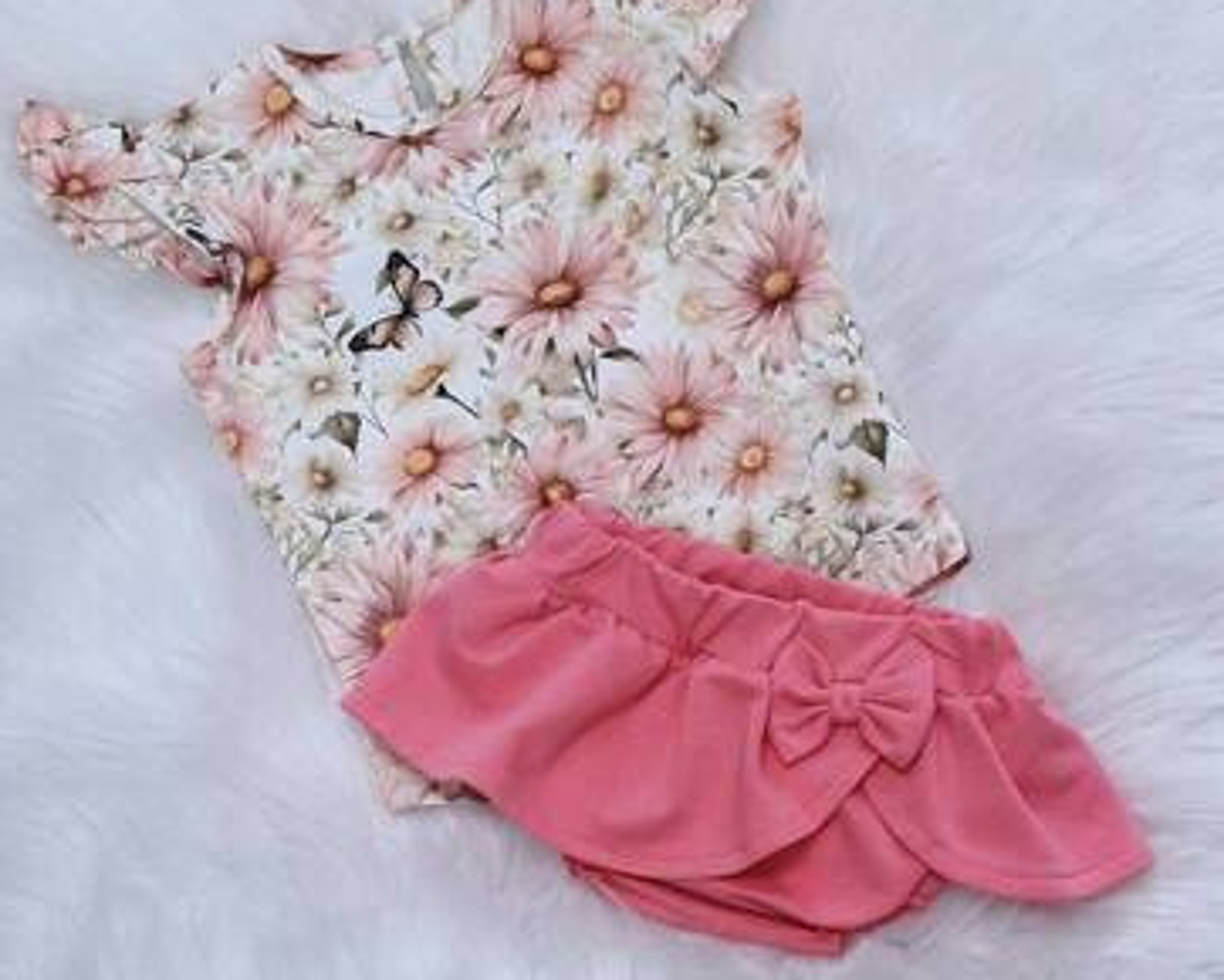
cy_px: 453
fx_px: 1124
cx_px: 597
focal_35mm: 31
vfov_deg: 47.1
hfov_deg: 57.1
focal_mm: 6.4
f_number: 1.8
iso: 50
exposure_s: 1/100
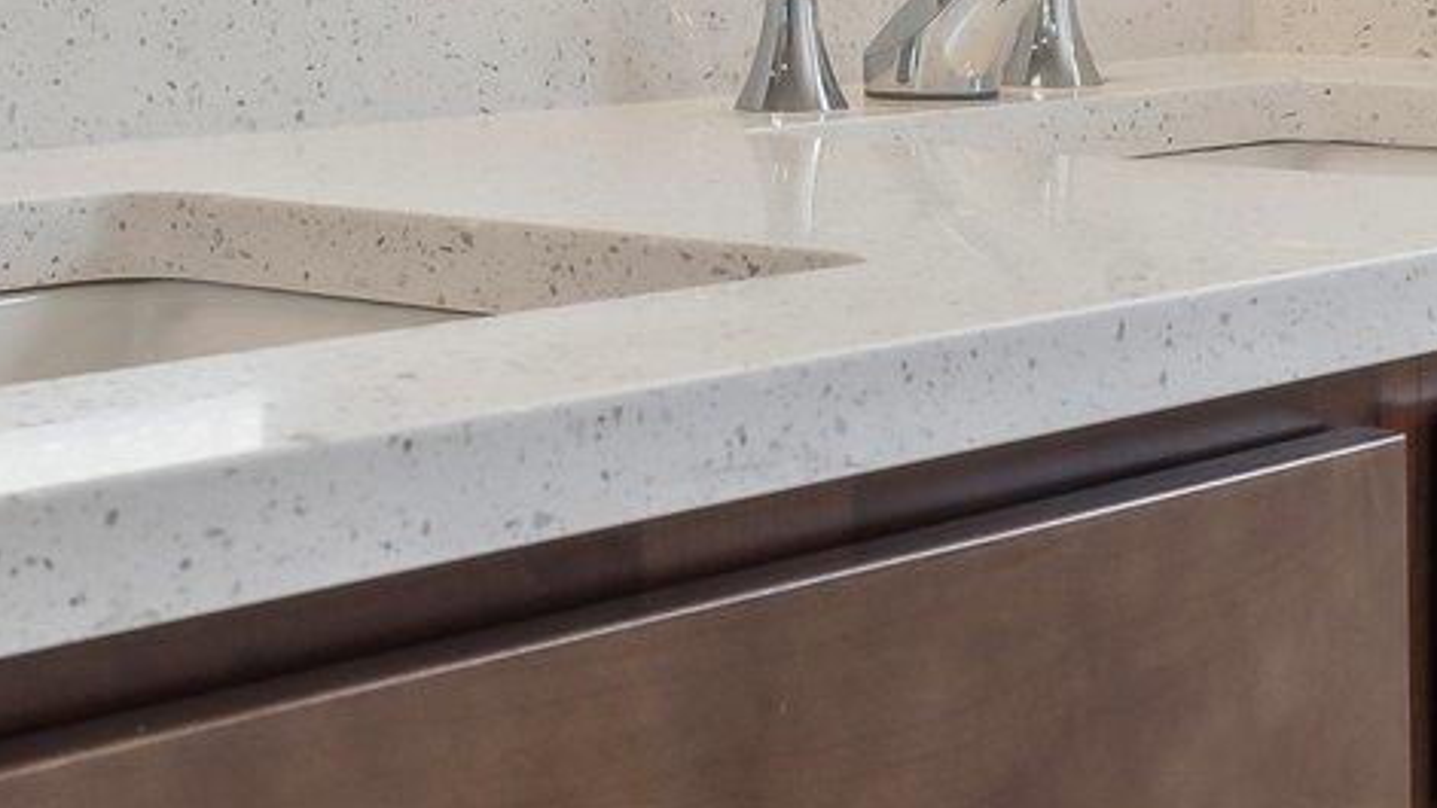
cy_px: -175
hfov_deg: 23.3
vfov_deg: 12.9
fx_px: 3468
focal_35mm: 91
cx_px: 525
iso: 160
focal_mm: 20
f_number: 7.1
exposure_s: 1/25
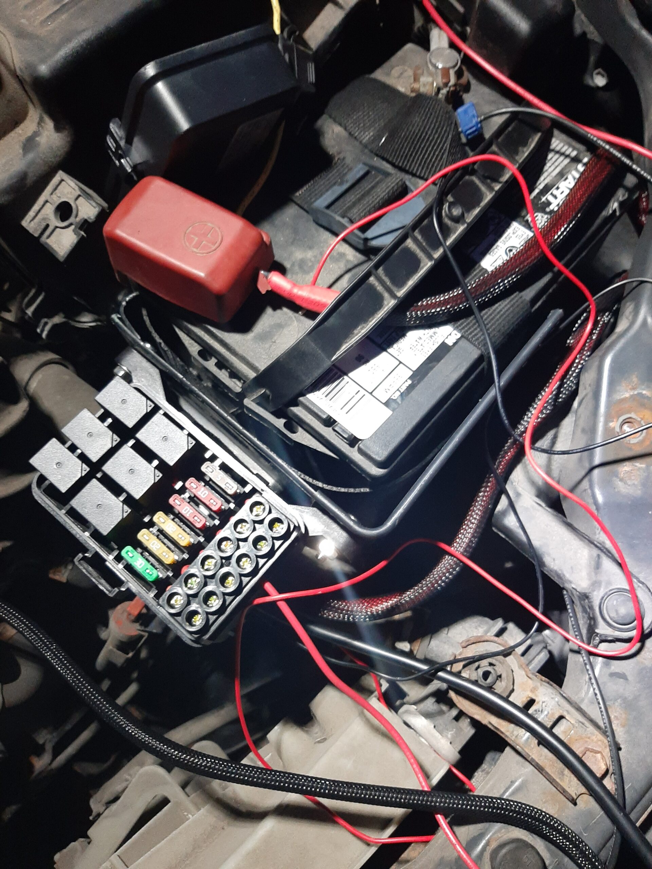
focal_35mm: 26
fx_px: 653
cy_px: 434
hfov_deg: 53.1
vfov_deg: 67.3
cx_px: 326
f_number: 1.7
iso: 200
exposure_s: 1/24
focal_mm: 3.93
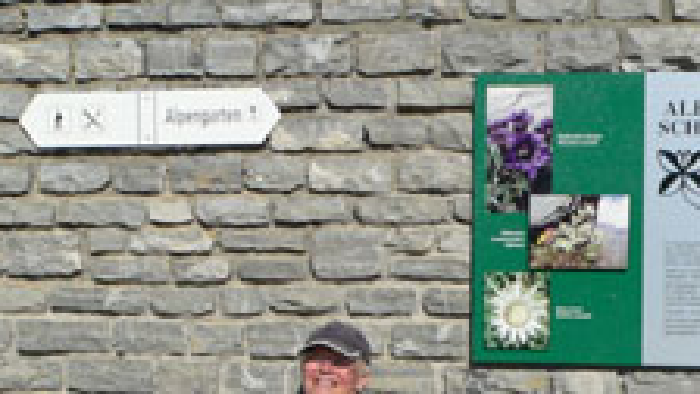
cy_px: 422
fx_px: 1466
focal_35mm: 79
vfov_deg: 15.0
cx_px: 619
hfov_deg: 26.0
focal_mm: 6
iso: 80
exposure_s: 1/500
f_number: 5.6
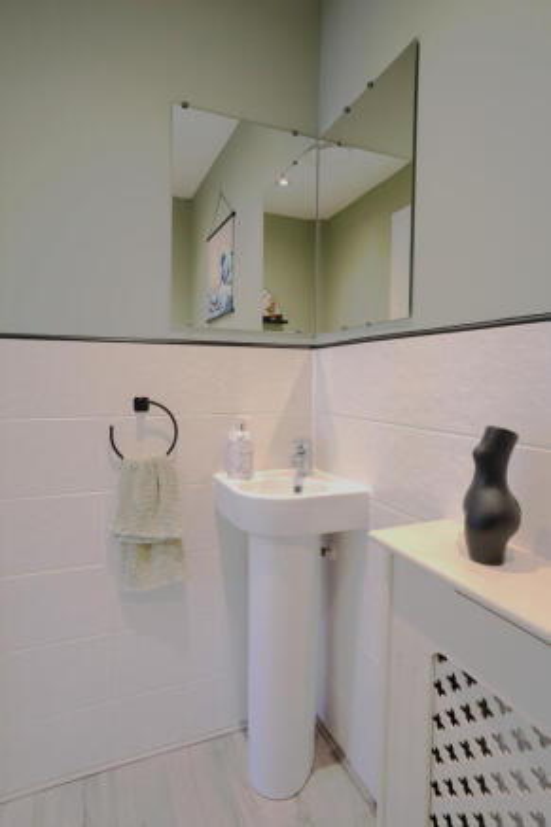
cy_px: 414
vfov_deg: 86.9
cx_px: 276
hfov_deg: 64.5
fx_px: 437
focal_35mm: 19
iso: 1000
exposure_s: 1/30
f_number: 5.6
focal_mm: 19
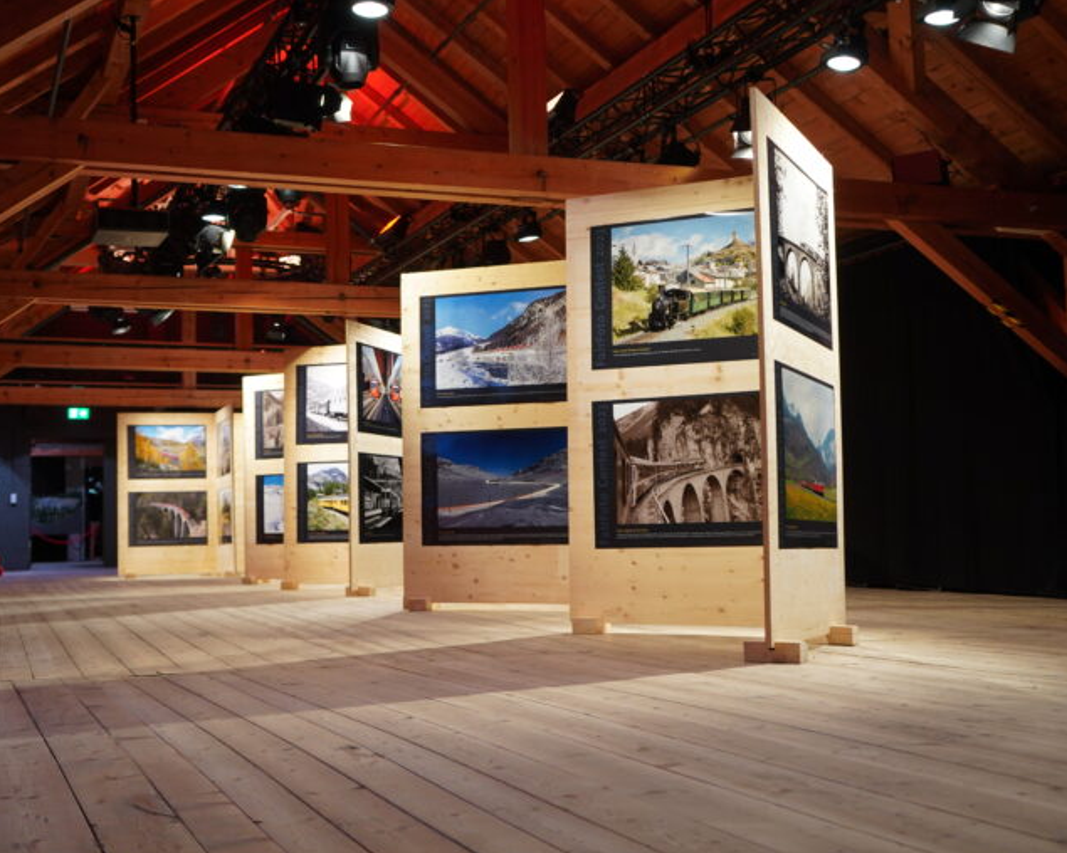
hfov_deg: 43.6
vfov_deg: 35.7
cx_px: 425
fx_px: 1326
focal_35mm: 42
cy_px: 426
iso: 1600
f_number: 4
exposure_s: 1/160
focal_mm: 37
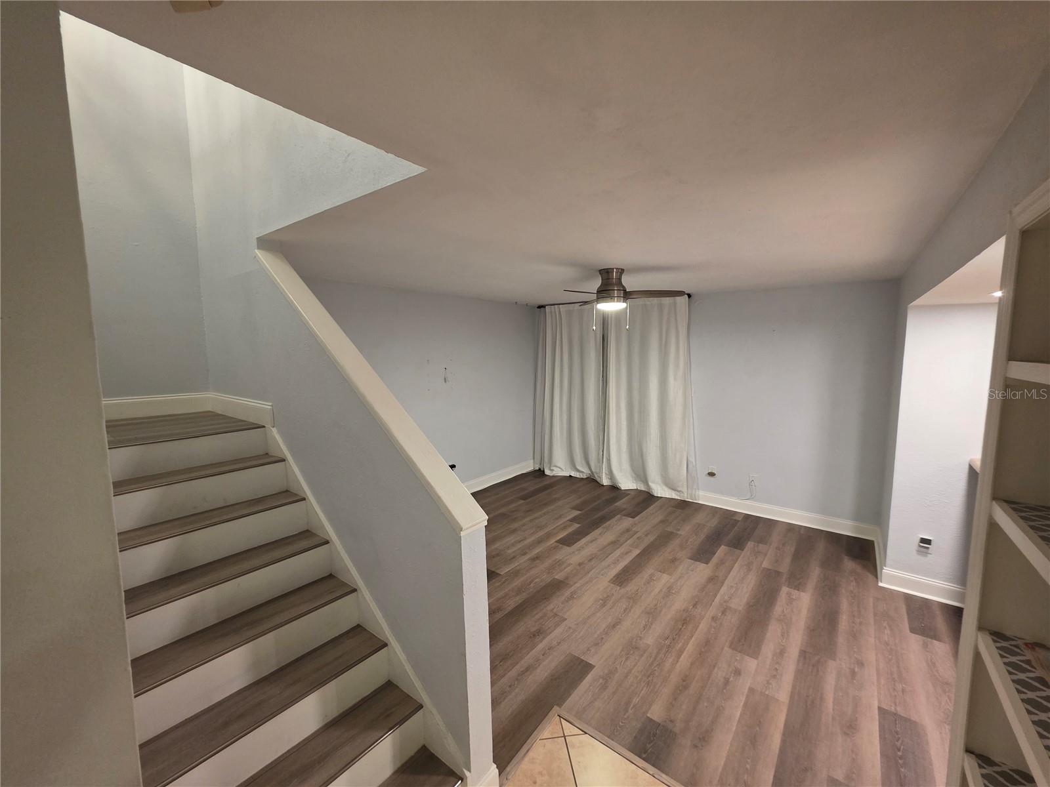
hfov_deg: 106.2
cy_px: 394
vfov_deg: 89.9
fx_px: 394
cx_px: 525
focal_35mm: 13
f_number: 1.9
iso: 250
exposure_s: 1/60
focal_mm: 2.2
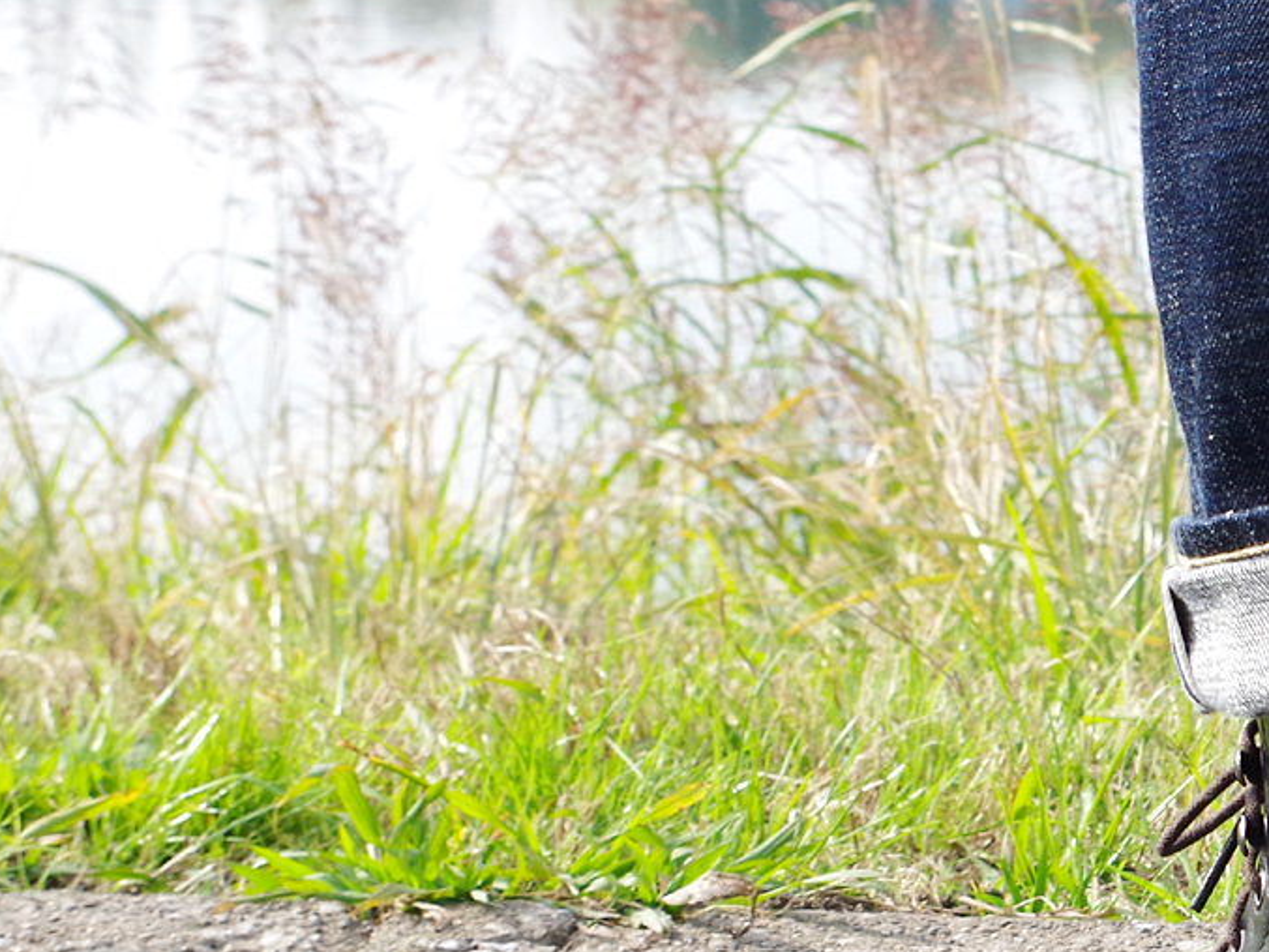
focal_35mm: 120
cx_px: 1601
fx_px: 4383
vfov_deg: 12.4
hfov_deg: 15.7
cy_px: 533
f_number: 9
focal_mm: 28.13
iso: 800
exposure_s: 1/500
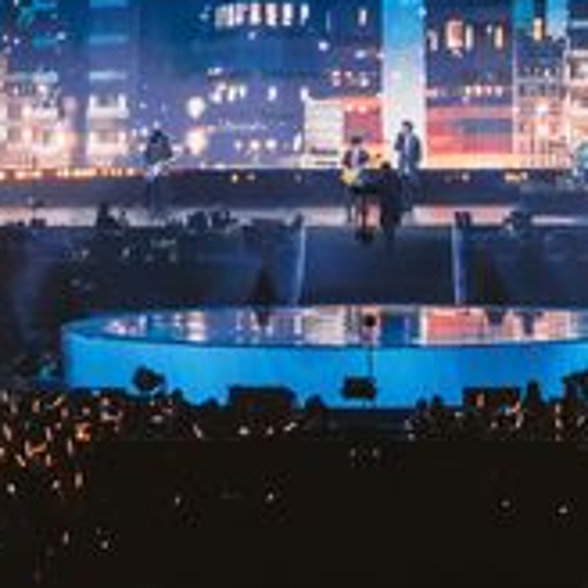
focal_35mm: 365
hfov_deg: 4.8
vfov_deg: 4.8
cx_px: 362
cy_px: -74
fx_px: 7015
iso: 4000
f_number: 5.6
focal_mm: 117
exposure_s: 1/500
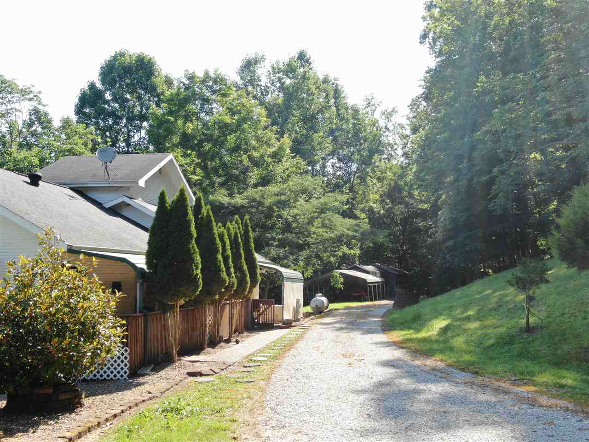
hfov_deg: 47.9
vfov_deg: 36.8
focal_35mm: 39
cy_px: 221
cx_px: 294
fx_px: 664
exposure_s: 1/213
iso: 100
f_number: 3.4
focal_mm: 6.77
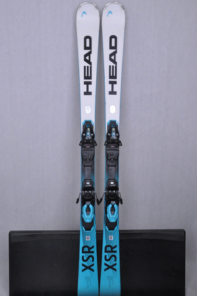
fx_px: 321
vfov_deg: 49.6
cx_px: 98
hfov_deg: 34.1
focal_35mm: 39
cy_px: 148
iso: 3200
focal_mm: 26
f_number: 9.5
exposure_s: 1/125
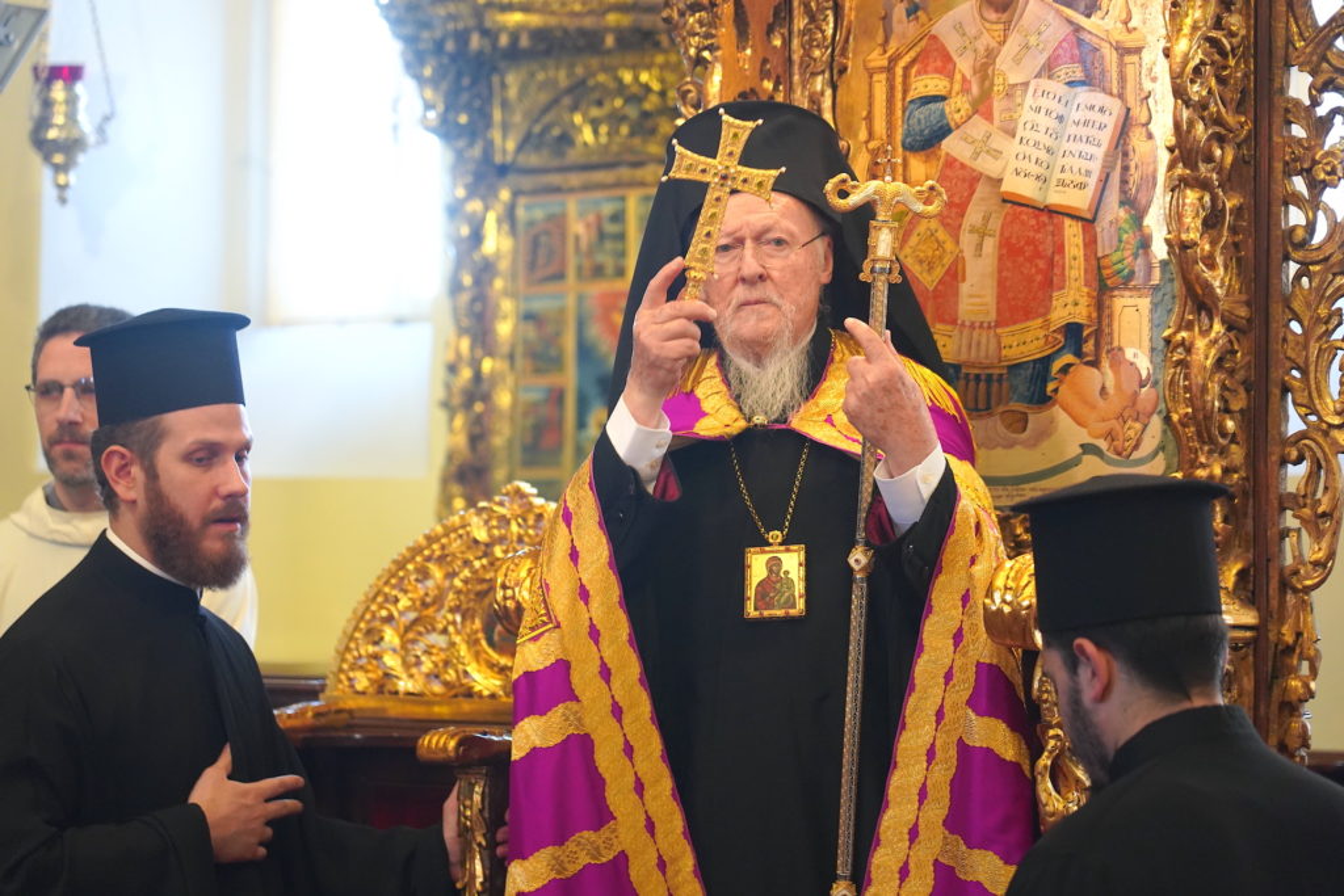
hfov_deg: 19.5
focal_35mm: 105
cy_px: 448
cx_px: 672
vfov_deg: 13.0
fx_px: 3920
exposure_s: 1/160
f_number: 4
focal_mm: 105
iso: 4000
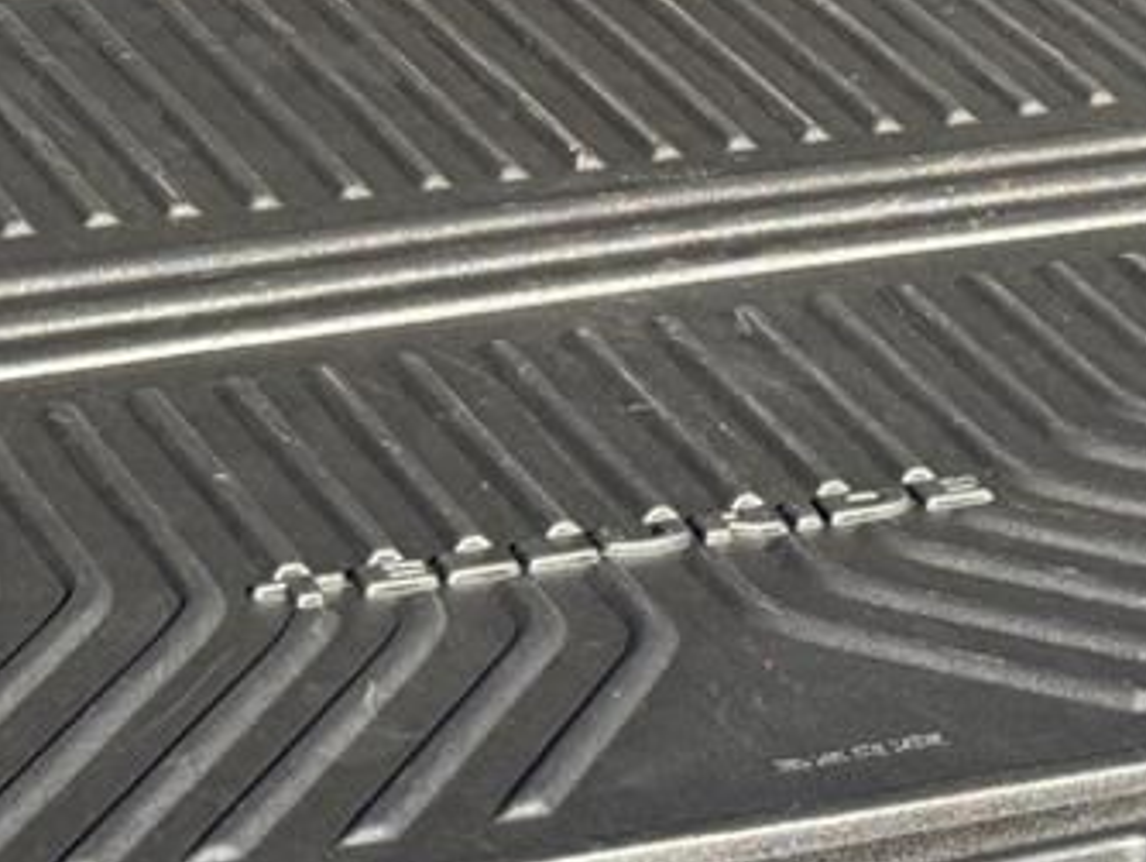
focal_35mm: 147
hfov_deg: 13.4
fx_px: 4870
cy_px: -45
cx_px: 542
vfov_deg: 10.0
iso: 64
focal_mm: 6.76
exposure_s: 1/433
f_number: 1.78
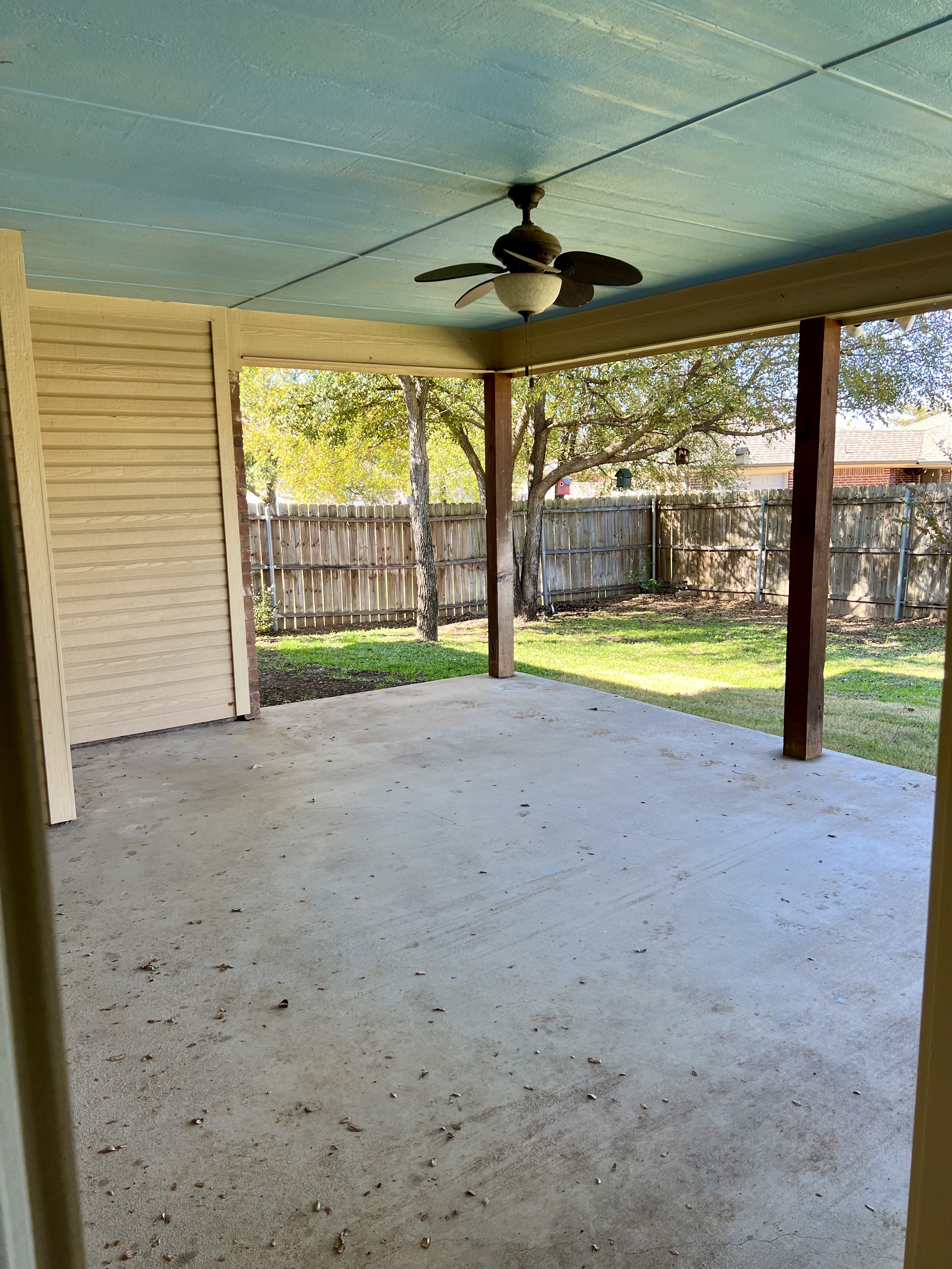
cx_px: 476
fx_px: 953
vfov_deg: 67.3
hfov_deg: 53.1
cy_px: 634
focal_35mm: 26
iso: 40
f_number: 1.5
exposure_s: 1/197
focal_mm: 5.7
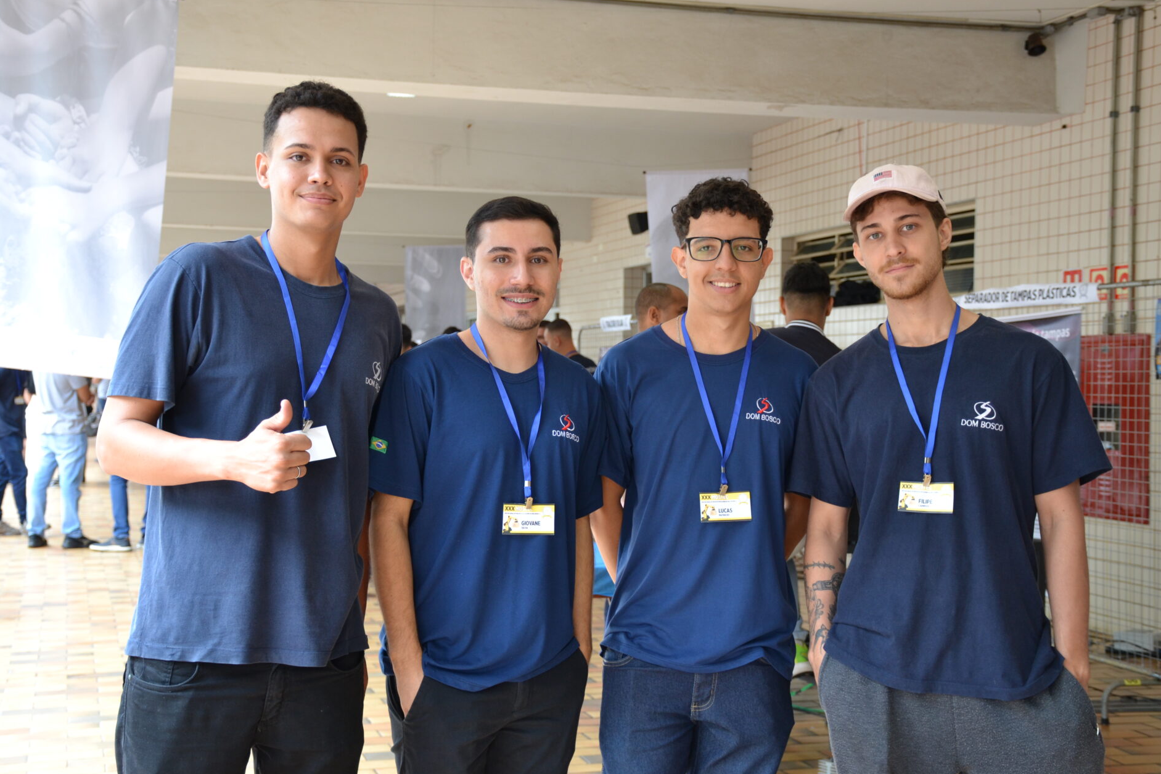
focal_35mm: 52
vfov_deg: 26.0
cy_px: 392
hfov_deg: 38.2
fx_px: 1677
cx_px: 581
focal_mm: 34
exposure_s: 1/40
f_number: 4.2
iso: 400
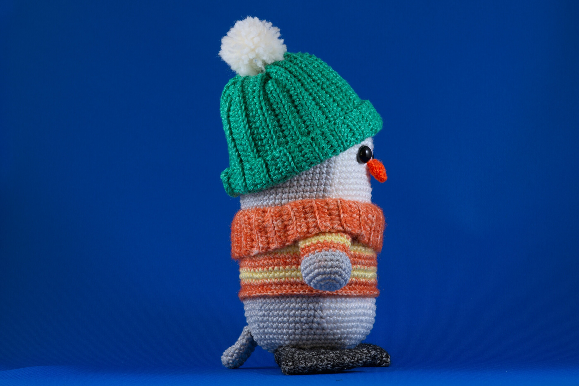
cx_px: 290
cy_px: 193
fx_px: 3971
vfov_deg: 5.6
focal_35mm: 247
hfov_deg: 8.3
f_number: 16
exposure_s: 1/2
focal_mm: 165
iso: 100
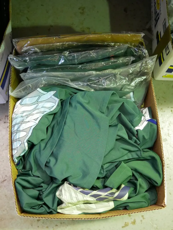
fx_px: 293
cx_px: 86
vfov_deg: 42.9
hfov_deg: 32.9
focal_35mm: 44
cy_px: 115
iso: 3200
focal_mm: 22
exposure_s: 1/40
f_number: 4.2
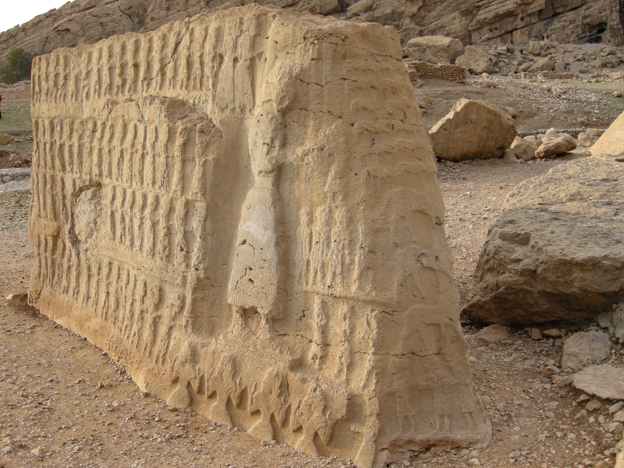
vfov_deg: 40.7
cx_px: 312
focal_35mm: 35
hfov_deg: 52.6
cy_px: 234
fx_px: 631
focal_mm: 7.5
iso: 64
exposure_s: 1/81.4
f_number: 3.8
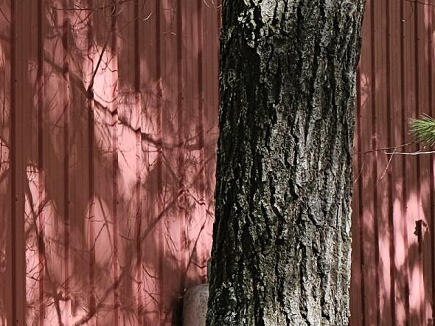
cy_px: 184
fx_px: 1470
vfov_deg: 12.7
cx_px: -99
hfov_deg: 16.1
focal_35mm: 117
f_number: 1.7
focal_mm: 6.3
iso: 50
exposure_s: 1/207
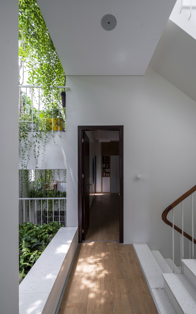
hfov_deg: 74.8
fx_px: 128
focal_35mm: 15
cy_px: 163
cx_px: 102
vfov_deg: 101.4
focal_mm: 14
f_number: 8
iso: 200
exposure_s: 1/60
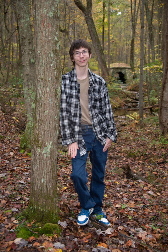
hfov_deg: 27.0
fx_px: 350
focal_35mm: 50
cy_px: 126
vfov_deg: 39.6
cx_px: 84
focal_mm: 50
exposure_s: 1/125
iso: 800
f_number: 7.1
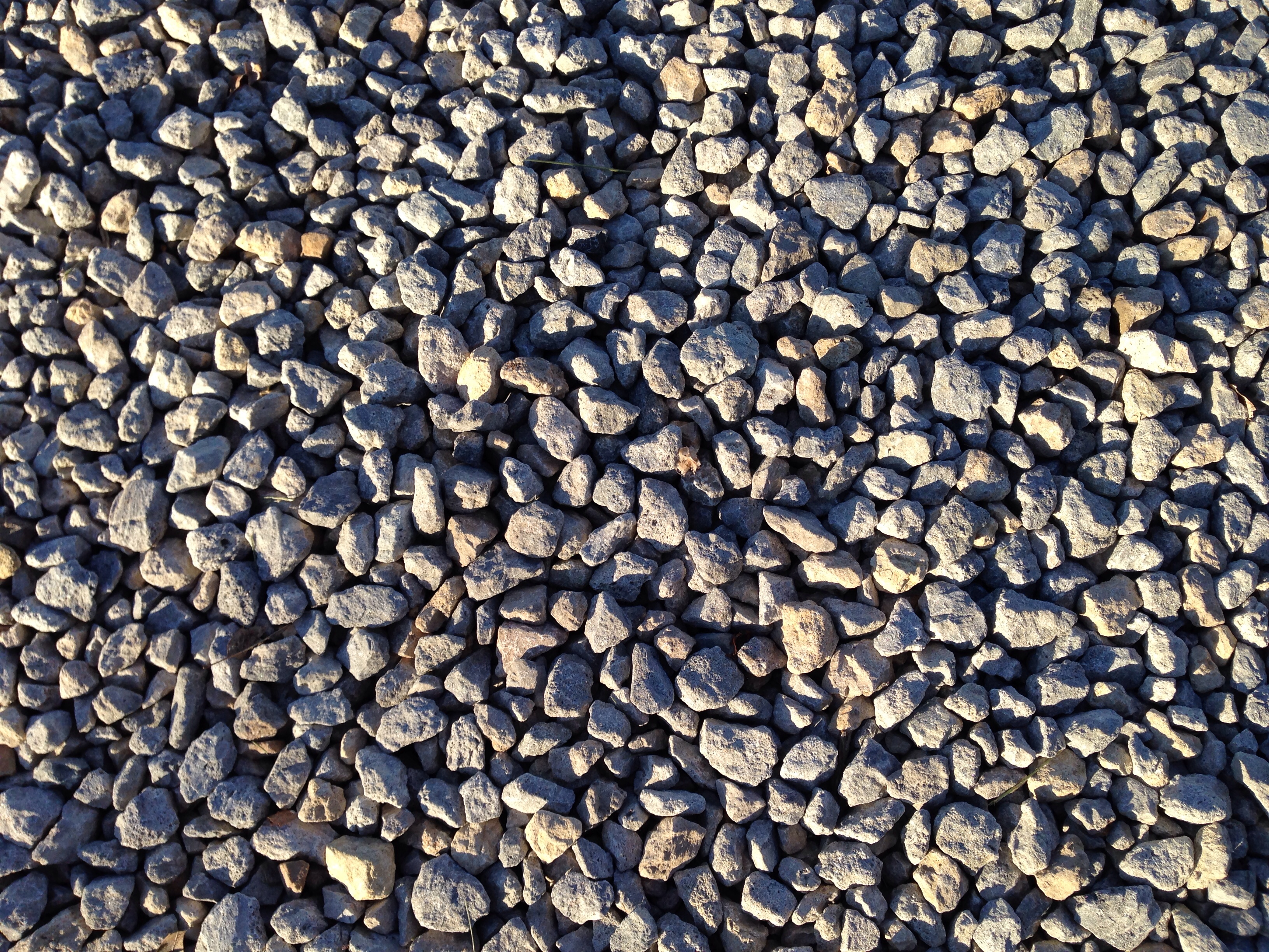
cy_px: 476
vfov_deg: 42.9
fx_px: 1210
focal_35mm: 33
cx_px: 634
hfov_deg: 55.4
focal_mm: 4.12
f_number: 2.4
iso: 50
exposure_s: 1/609
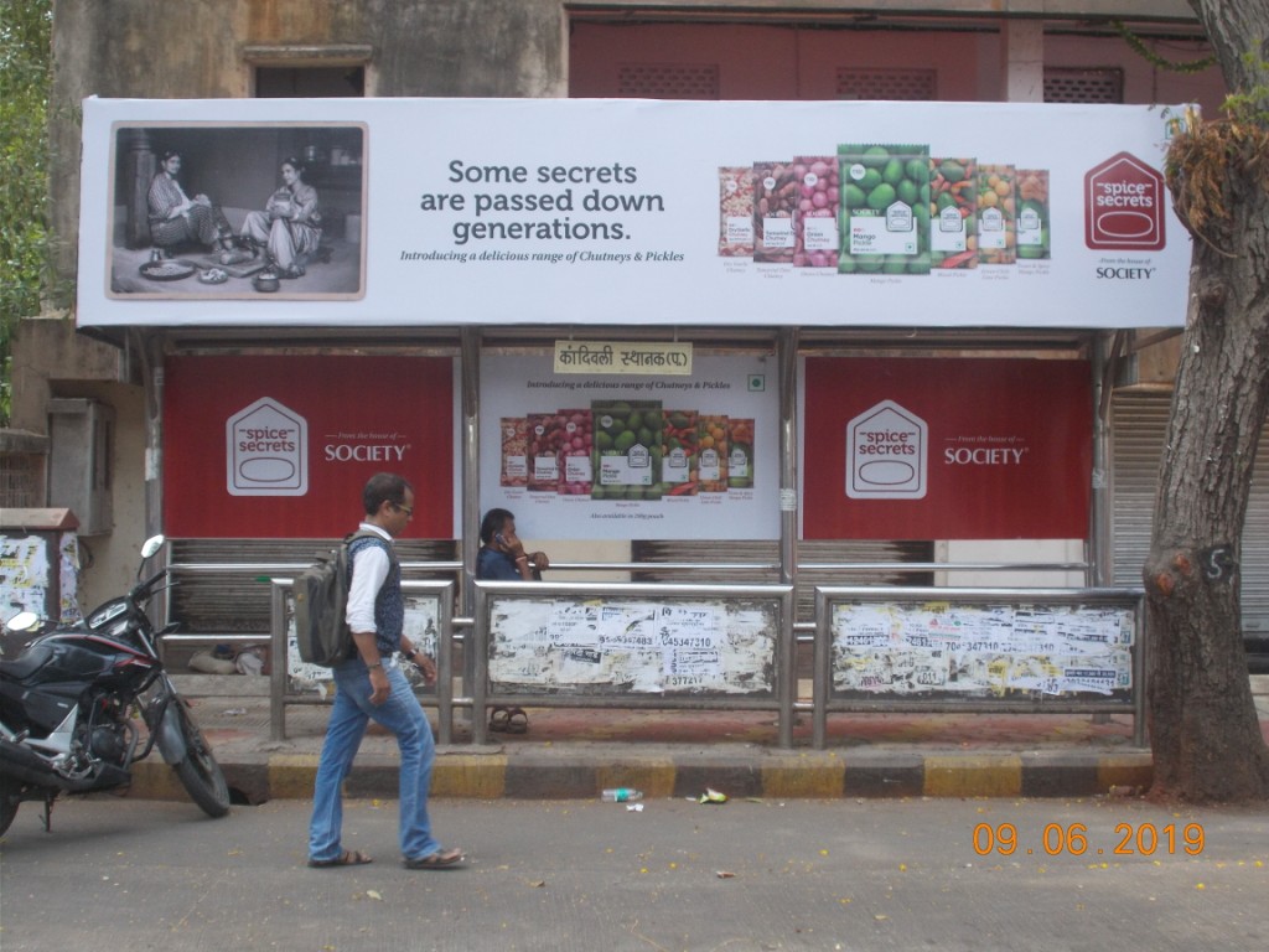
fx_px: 1833
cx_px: 634
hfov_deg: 38.2
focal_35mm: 50
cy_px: 476
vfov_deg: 29.1
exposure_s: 1/250
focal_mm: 9
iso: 180
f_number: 4.5
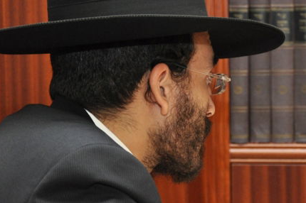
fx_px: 1274
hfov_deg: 13.6
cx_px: 246
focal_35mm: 150
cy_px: 150
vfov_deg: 9.1
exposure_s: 1/60
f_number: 4.8
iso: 800
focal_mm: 42
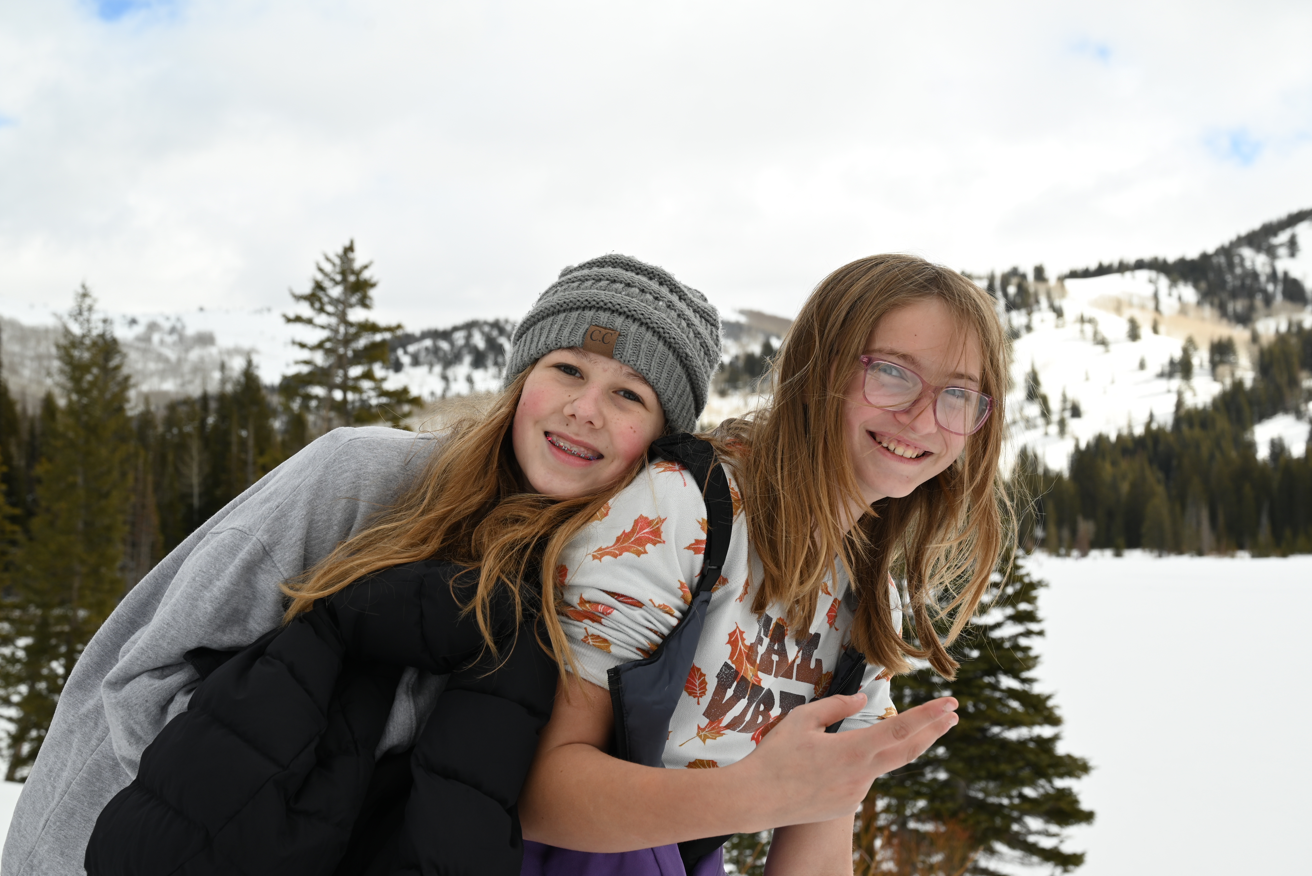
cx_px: 664
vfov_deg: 27.5
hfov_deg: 40.3
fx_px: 1786
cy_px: 424
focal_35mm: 49
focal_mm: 47
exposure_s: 1/200
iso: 100
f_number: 8
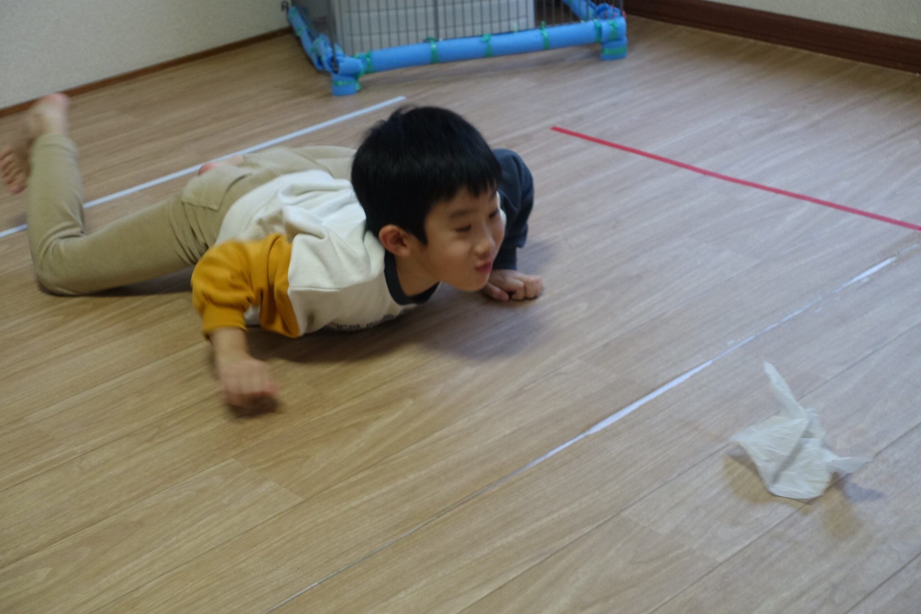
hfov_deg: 31.9
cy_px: 307
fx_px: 1612
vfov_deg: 21.6
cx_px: 460
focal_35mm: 63
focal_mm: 22.95
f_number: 2.8
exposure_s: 1/80
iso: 400
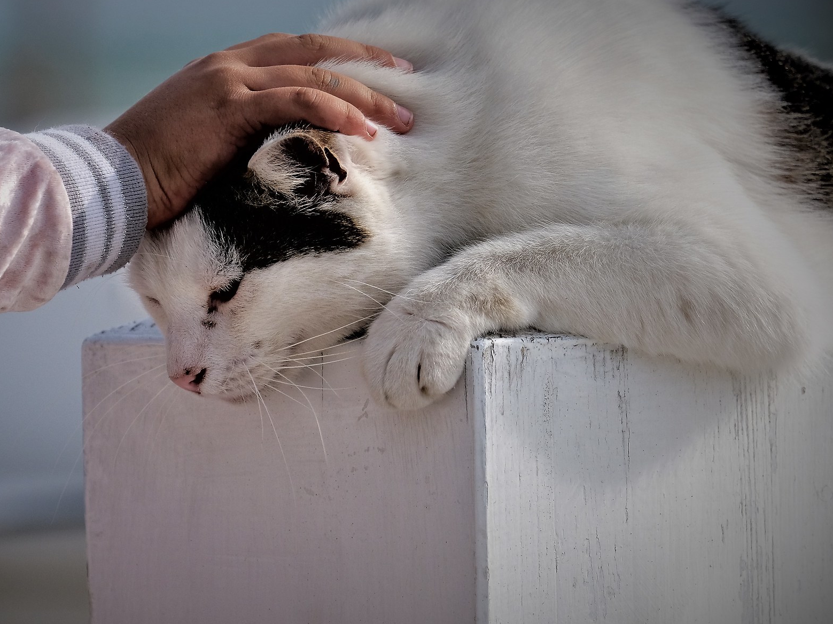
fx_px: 10684
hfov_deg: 4.5
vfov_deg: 3.3
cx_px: 289
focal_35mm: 444
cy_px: 326
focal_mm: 200
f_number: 4.8
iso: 800
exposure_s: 1/4000
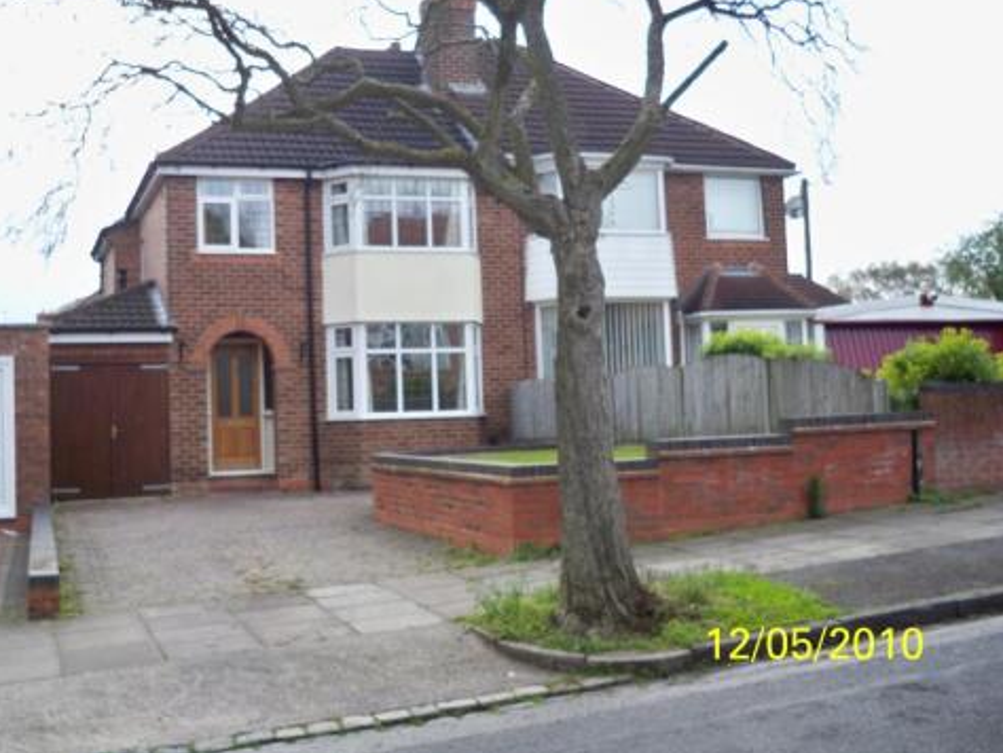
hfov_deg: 43.6
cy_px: 299
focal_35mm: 43
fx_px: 1247
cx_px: 405
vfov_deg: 33.5
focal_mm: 6.3
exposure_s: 1/200
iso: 80
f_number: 3.1
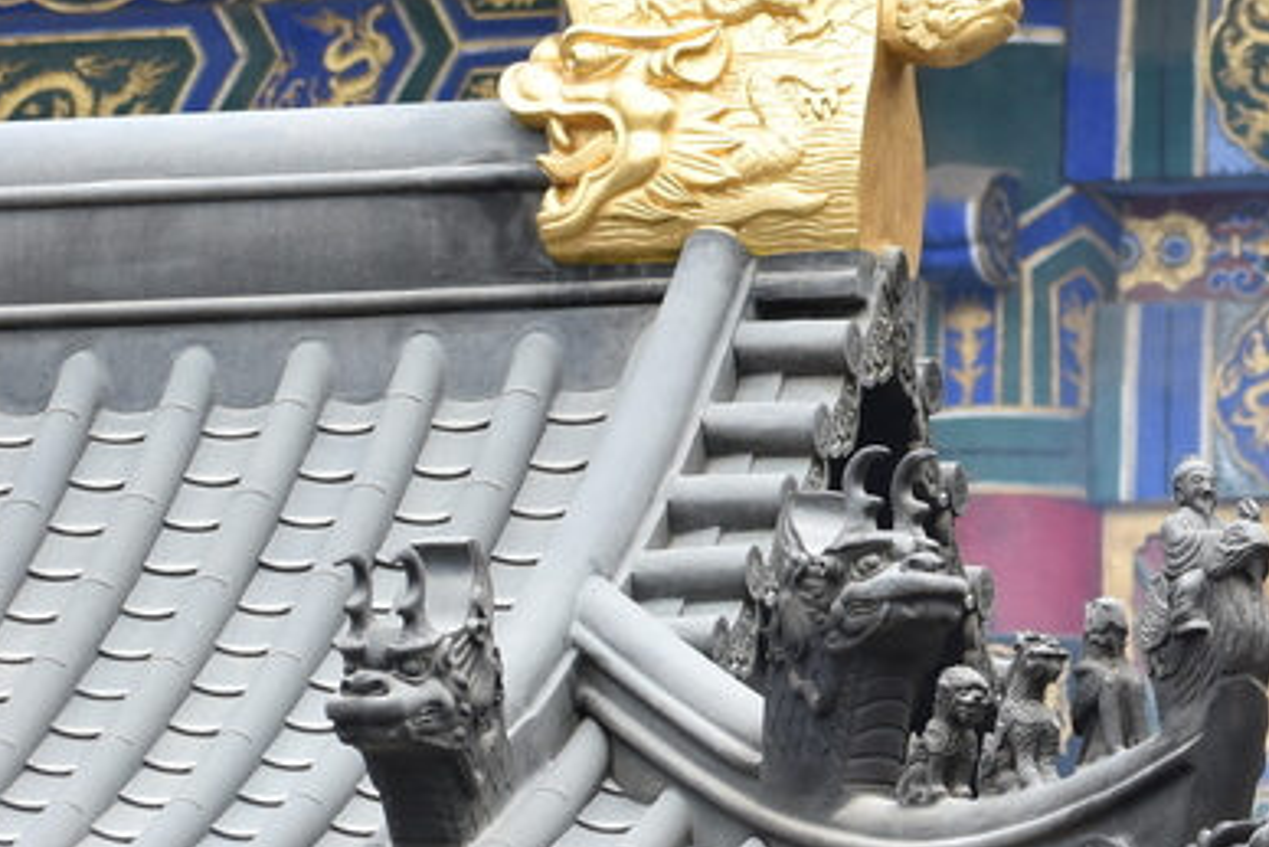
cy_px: -214
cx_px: 1949
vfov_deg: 4.2
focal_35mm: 325
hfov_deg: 6.3
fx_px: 11460
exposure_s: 1/250
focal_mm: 70
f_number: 6.3
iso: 200
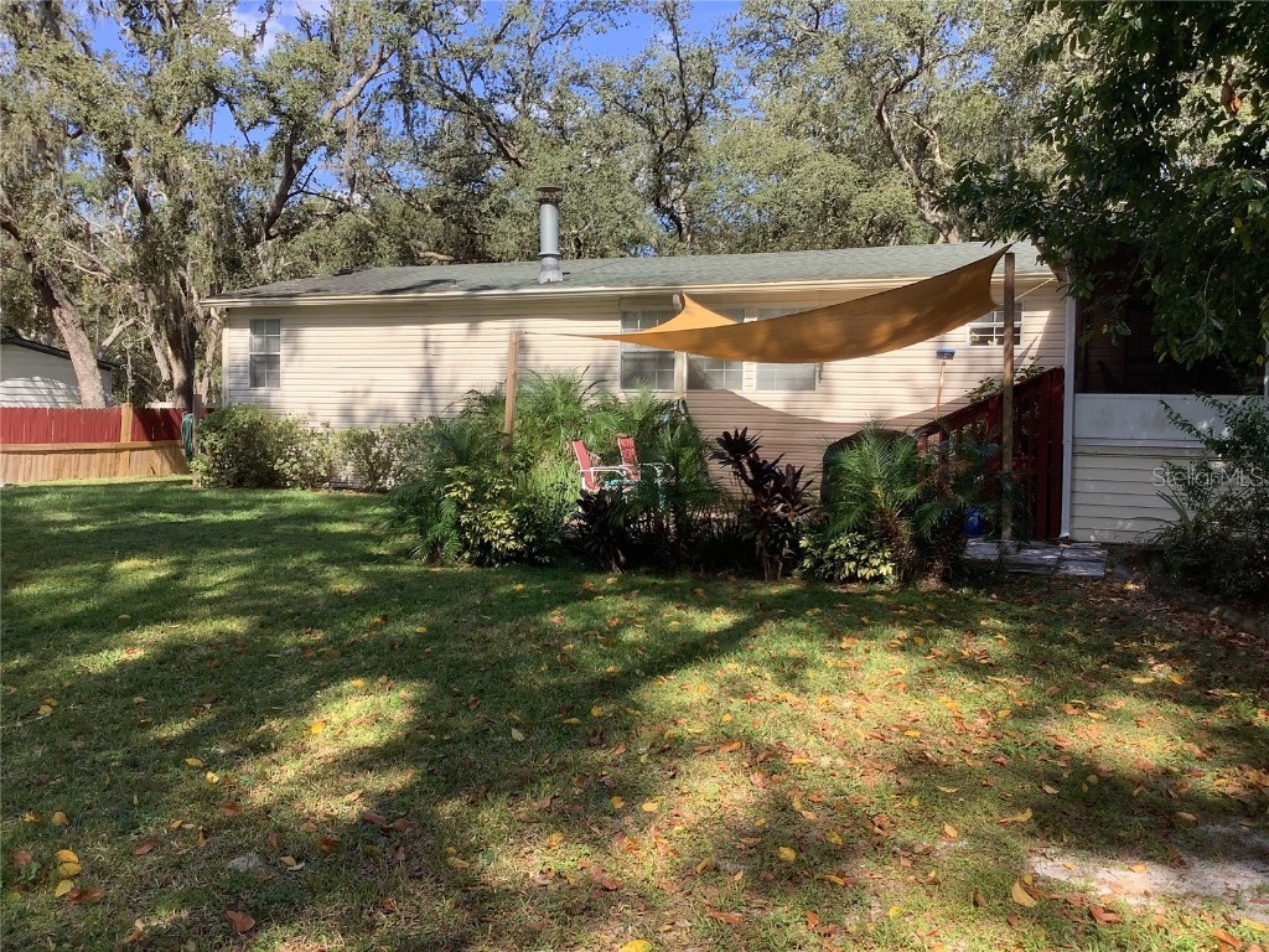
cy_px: 476
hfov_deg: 58.4
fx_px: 1136
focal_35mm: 31
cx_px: 634
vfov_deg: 45.4
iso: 25
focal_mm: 3.3
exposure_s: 1/372
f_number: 2.4
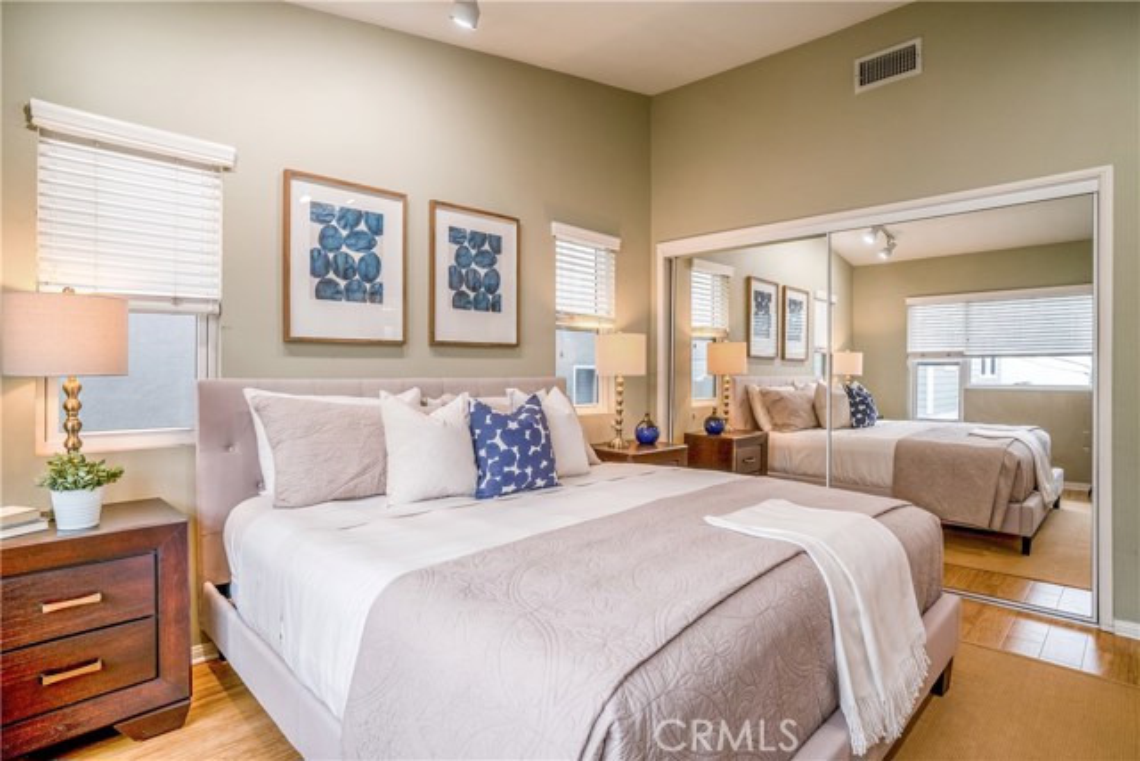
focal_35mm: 18
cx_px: 570
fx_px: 570
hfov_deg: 90.0
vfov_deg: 67.4
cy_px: 380
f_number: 8
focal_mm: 18
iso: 250
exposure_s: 1/160
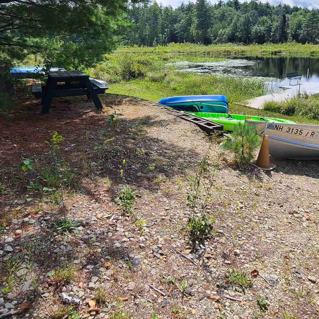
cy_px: 113
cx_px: 184
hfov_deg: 64.7
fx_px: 250
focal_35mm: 24
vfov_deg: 63.8
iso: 50
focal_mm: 2.2
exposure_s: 1/1533
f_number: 2.2
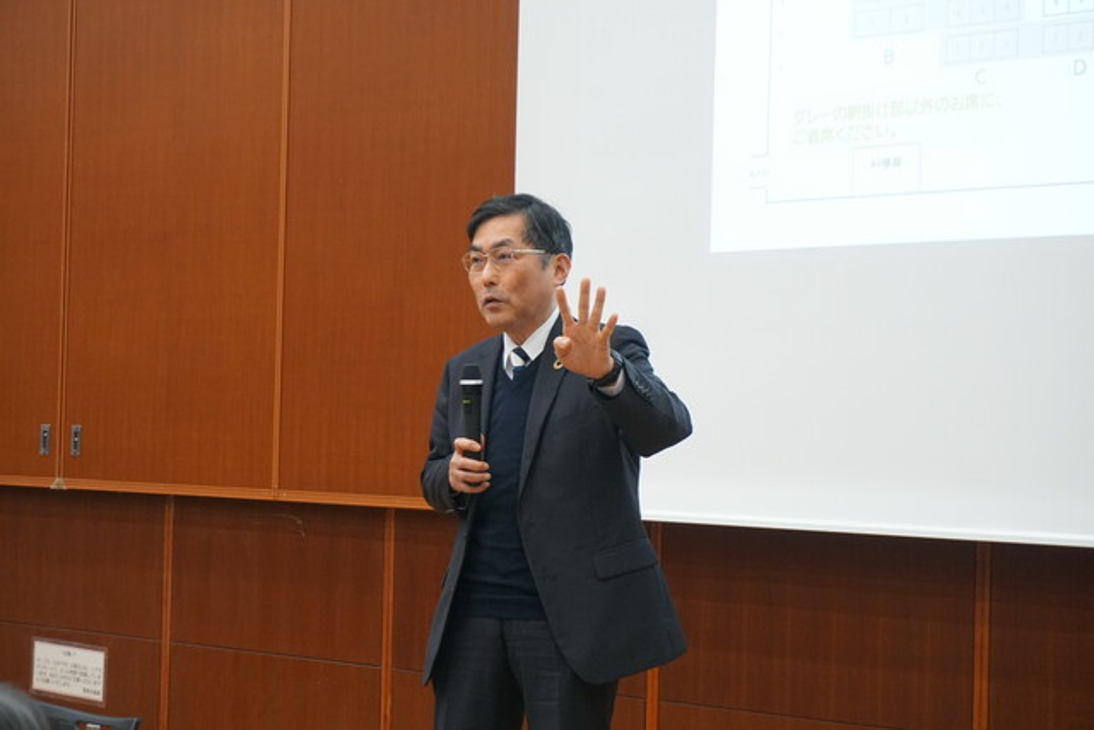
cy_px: 365
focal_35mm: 75
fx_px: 2280
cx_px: 547
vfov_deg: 18.2
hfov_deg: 27.0
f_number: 5.6
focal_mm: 50
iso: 3200
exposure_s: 1/160
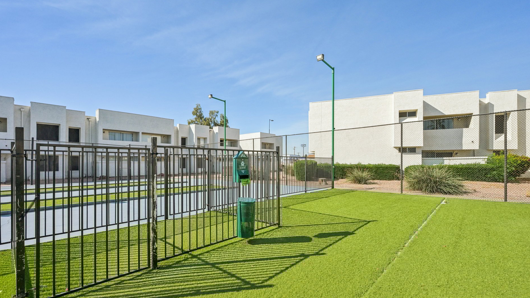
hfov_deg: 99.4
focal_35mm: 16
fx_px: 225
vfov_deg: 66.9
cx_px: 269
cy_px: 164
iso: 500
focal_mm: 14
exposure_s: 1/1600
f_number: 8
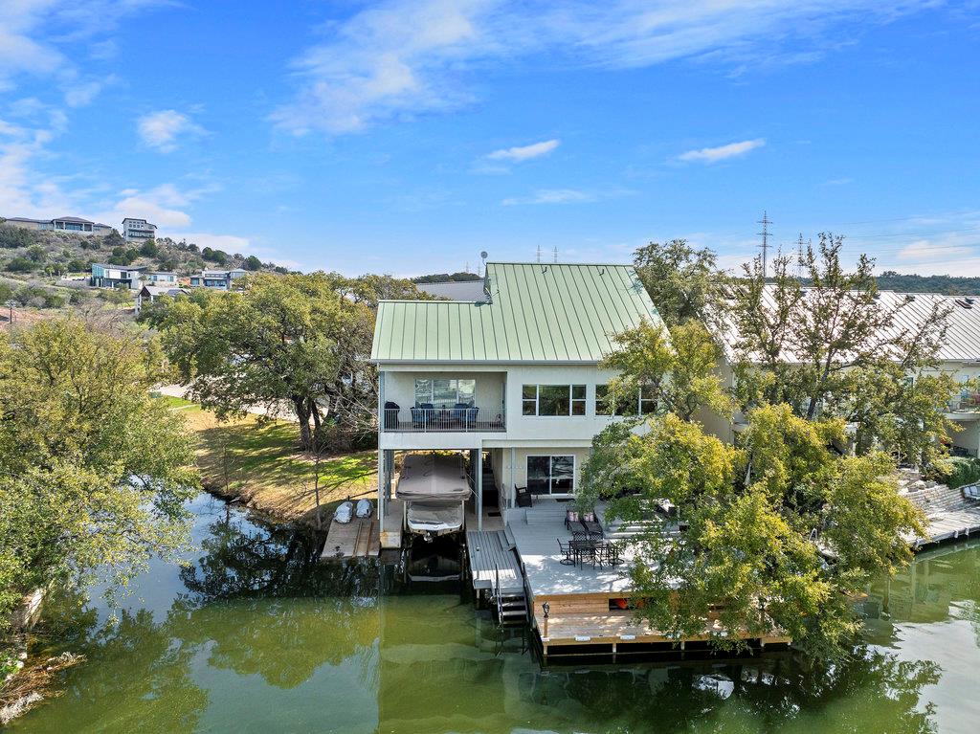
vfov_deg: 56.8
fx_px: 679
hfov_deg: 71.6
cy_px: 367
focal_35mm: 24
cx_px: 490
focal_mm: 12.29
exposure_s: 1/3200
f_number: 2.8
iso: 100
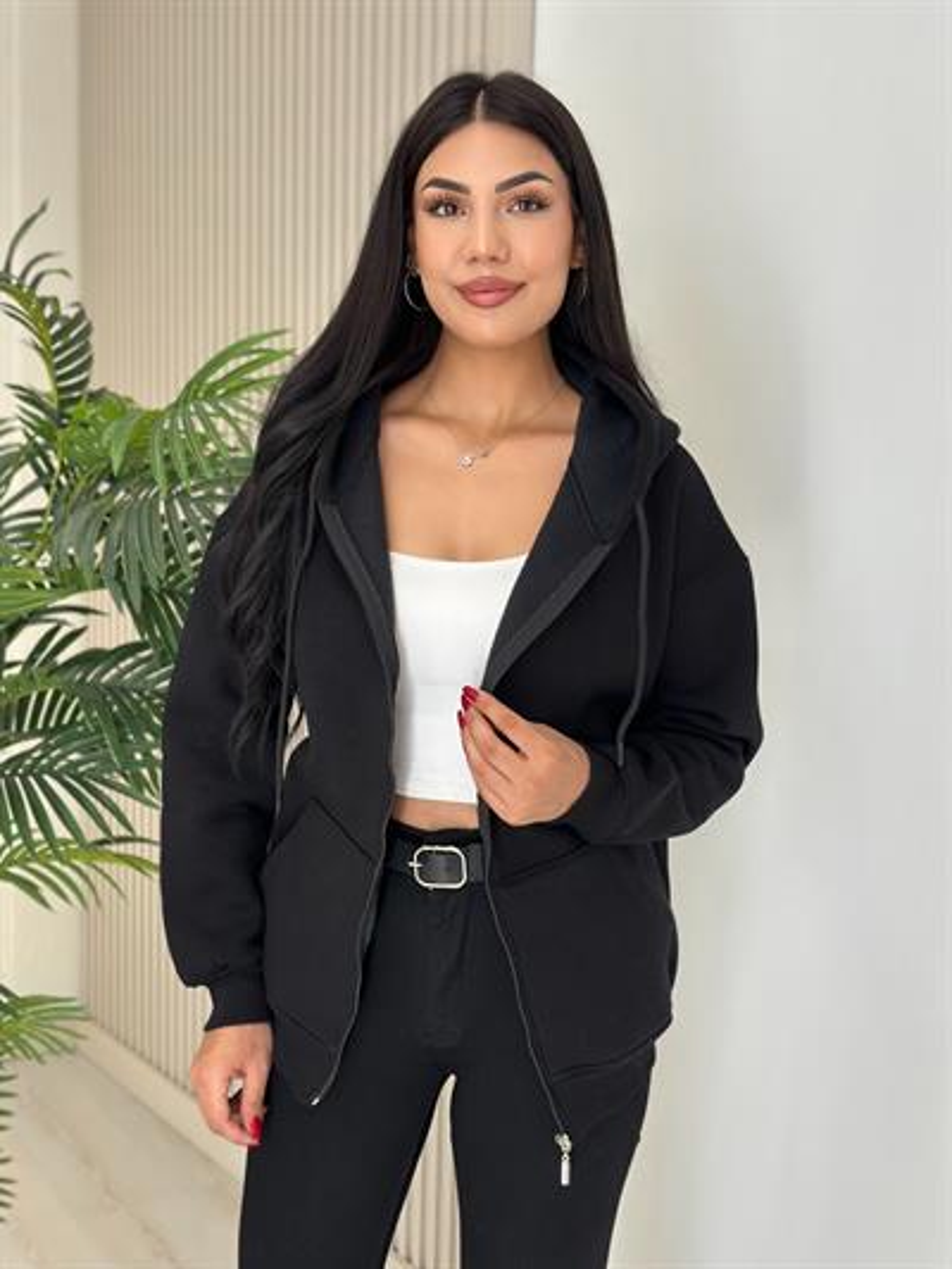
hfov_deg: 30.3
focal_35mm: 48
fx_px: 1759
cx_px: 476
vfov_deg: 39.6
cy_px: 634
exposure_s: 1/252
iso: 80
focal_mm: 6.86
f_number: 1.78
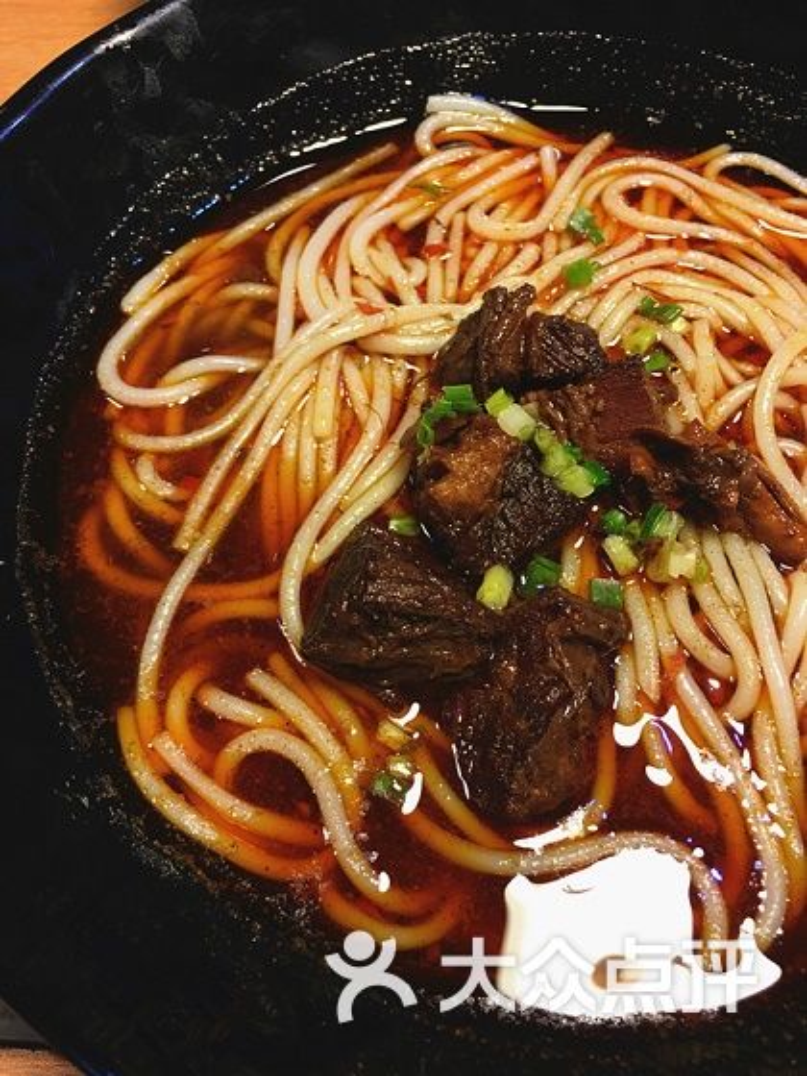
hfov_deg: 48.2
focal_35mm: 29
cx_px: 404
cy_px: 538
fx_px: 901
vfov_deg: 61.7
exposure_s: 1/17
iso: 64
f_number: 2.2
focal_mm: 4.15
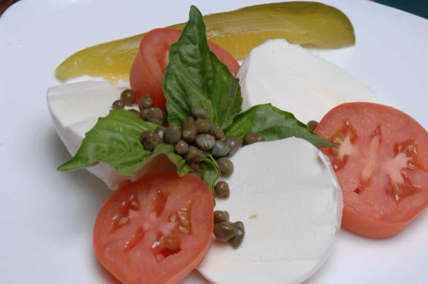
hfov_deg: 21.9
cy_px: 142
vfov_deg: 14.7
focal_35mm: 93
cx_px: 214
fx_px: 1104
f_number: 16
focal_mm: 62
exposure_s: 1/125
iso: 100
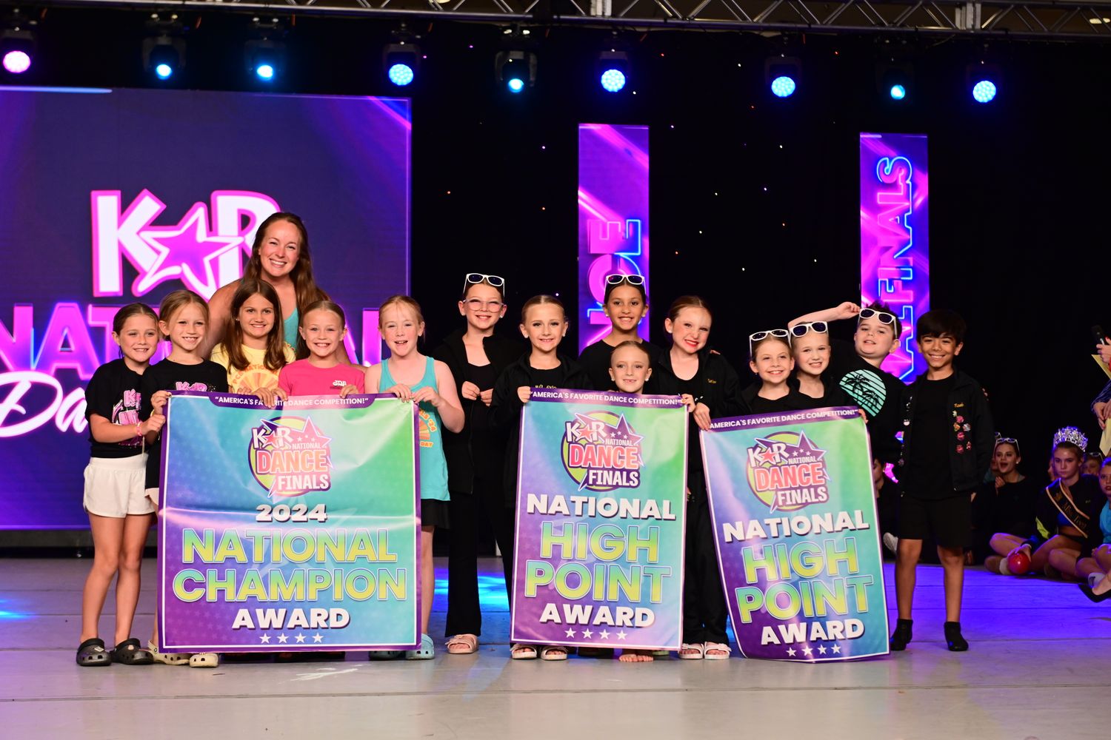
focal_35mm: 70
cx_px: 556
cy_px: 370
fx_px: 2160
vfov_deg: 19.5
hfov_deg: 28.8
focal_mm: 70
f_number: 3.5
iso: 1000
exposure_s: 1/250
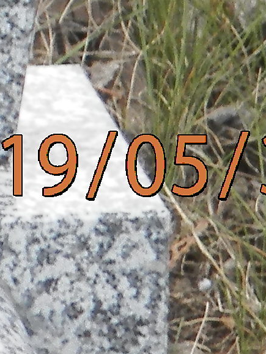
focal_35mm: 1049
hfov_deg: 1.4
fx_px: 10748
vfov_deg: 1.9
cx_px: -896
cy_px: -664
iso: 80
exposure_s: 1/160
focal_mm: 23.6
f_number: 4.7
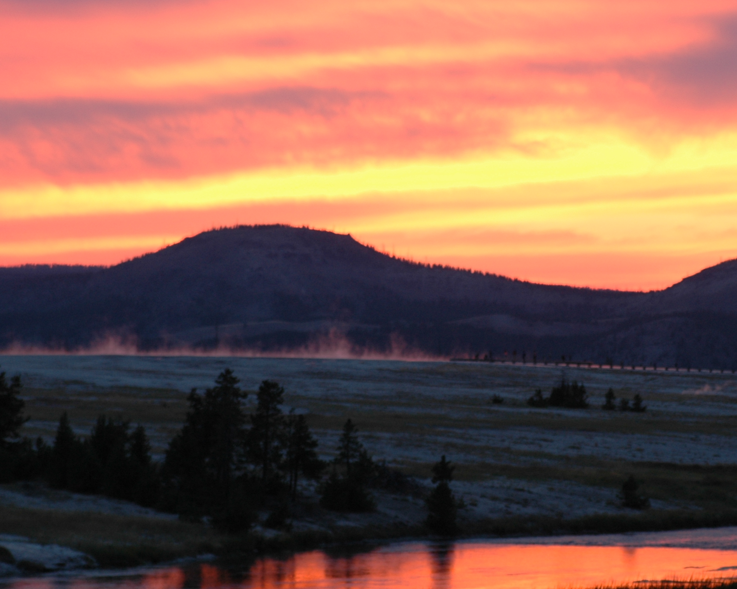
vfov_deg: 9.2
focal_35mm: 168
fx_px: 3658
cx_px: 487
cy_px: 385
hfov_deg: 11.5
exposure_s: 1/40
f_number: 3.2
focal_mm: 75
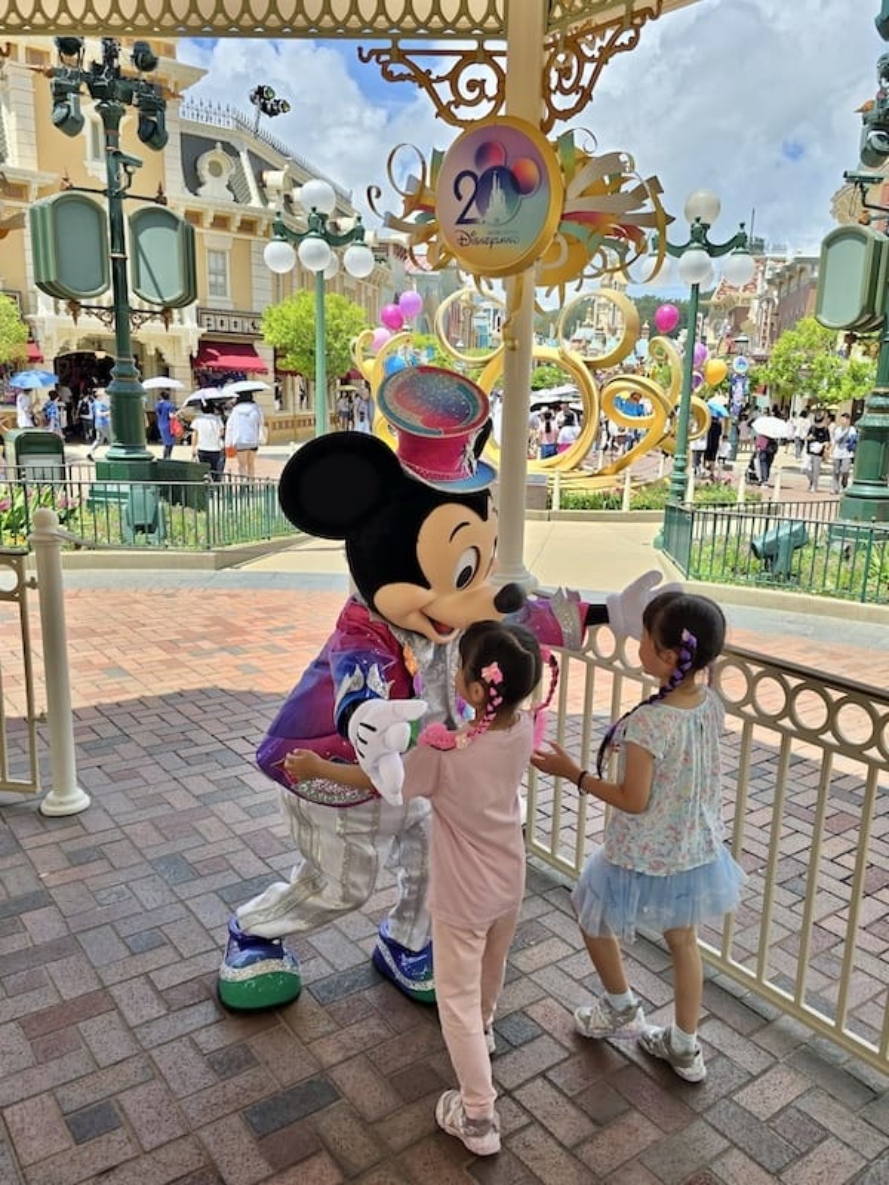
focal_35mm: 23
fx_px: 788
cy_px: 592
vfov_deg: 73.9
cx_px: 444
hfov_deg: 58.9
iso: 12
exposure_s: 1/677
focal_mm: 6.3
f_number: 1.7
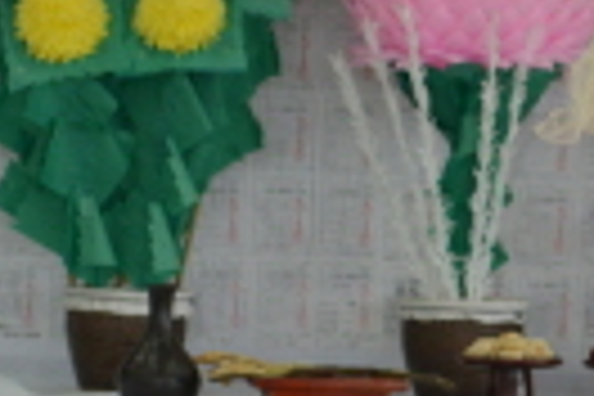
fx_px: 7853
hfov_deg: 4.3
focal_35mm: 476
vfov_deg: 2.9
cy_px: 209
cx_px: 922
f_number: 4
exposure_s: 1/200
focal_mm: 70
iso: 1000
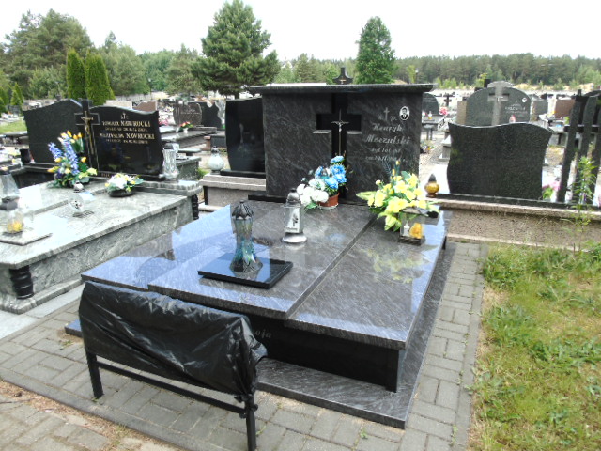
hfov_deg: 69.4
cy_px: 226
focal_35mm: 25
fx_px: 434
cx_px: 300
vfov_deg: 54.9
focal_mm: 4.4
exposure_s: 1/250
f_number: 3.4
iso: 80
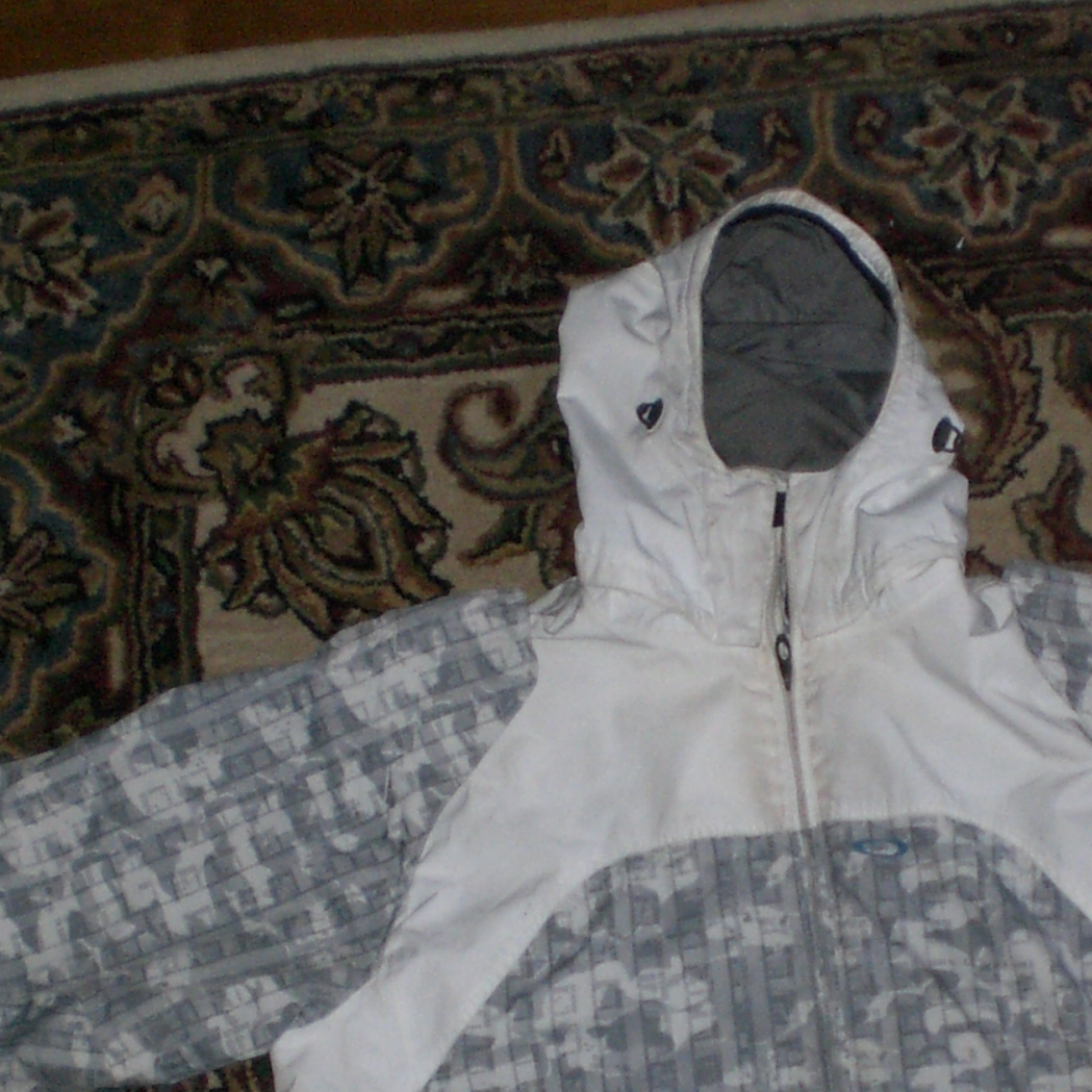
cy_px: 850
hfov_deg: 21.0
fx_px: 2927
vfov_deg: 20.9
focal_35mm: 82
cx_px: 766
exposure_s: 1/30
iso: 200
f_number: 3.1
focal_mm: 6.3
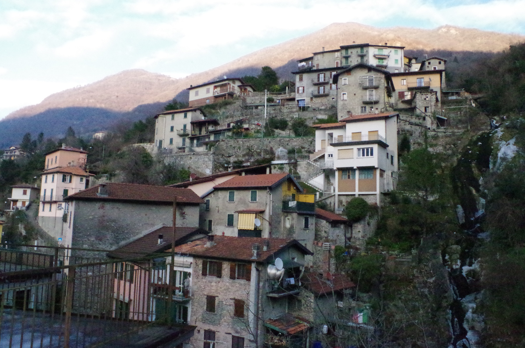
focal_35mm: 27
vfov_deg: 47.7
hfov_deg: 67.5
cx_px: 262
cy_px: 174
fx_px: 393
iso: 16000
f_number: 22
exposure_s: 1/180
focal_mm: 18
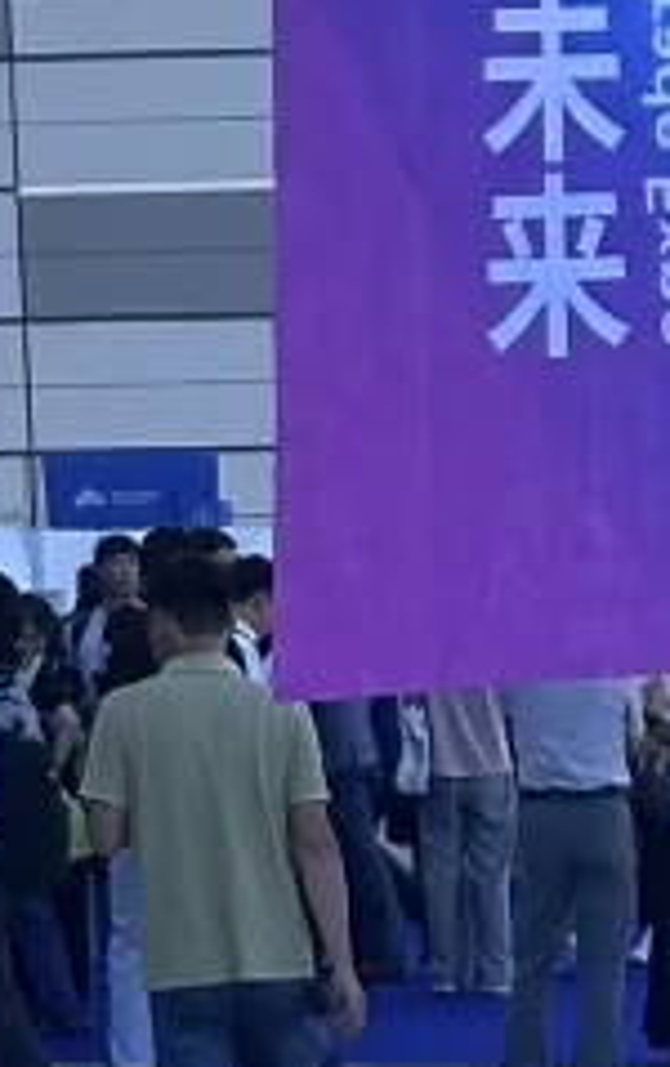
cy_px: -1295
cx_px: -1014
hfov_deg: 4.2
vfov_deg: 6.6
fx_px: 8913
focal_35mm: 306
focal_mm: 6.86
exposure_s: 1/1395
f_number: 1.78
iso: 64
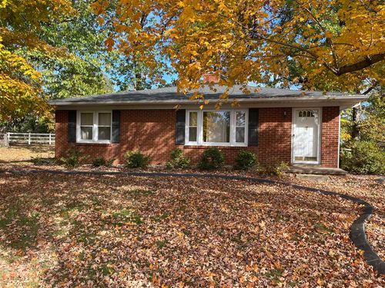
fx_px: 289
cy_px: 144
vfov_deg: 53.1
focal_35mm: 26
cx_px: 192
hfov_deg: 67.3
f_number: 1.6
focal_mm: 5.1
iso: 50
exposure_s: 1/705
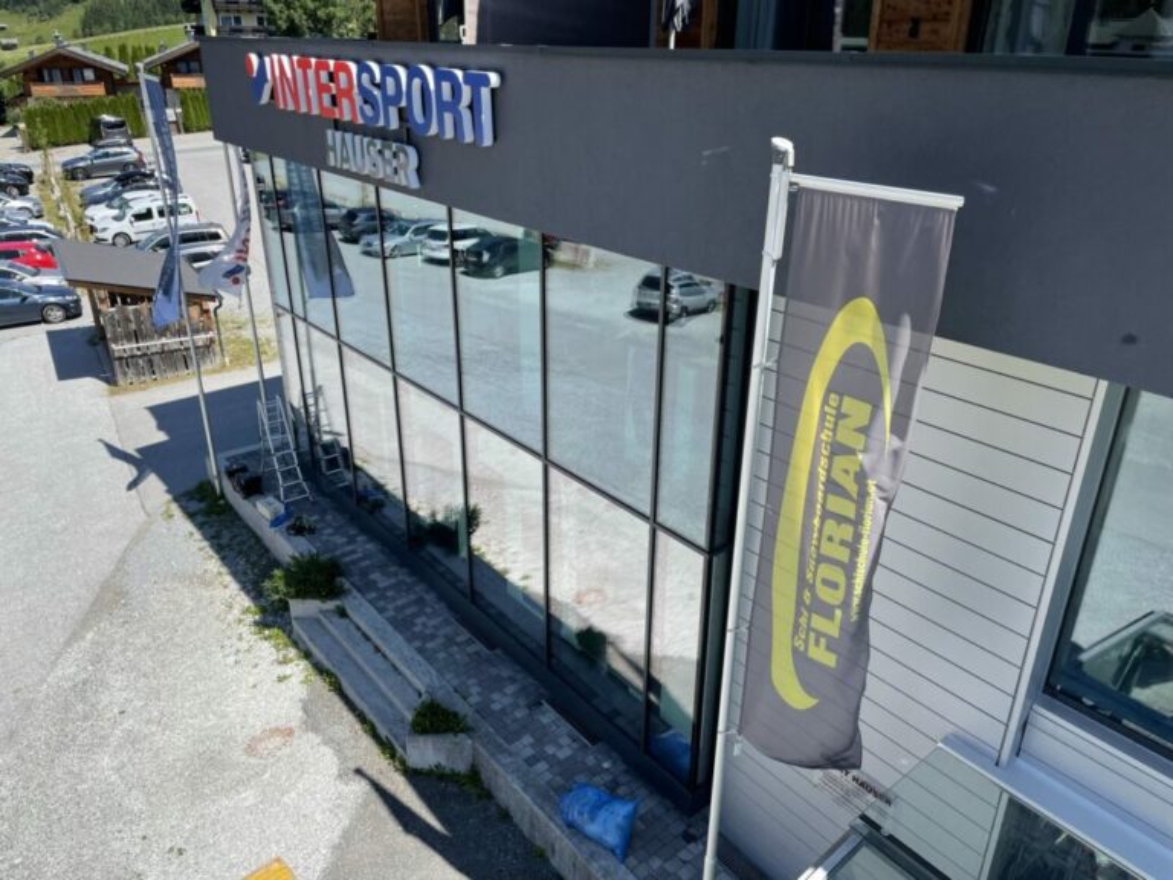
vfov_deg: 53.1
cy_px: 440
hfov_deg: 67.3
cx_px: 586
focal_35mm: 26
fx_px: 881
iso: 32
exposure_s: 1/2398
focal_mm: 4.2
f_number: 1.6
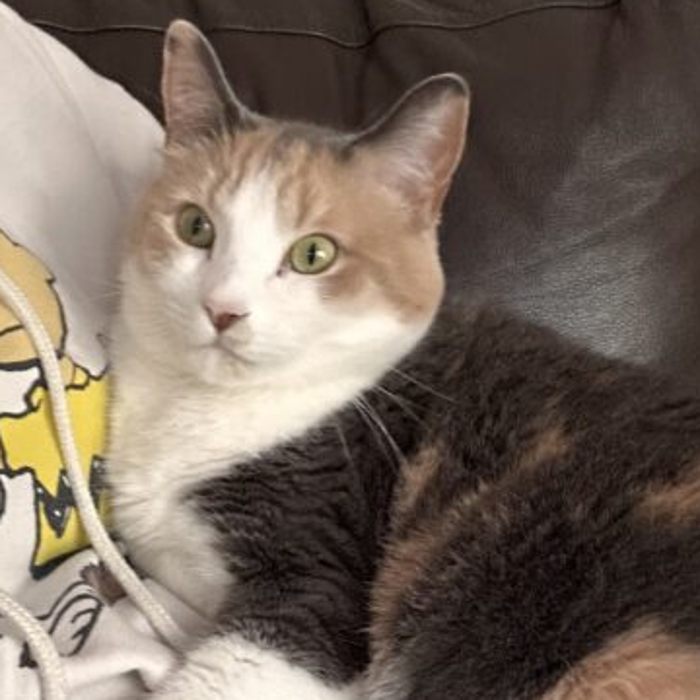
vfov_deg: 28.9
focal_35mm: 59
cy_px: 445
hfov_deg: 28.9
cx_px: 237
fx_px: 1350
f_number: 1.9
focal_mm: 2.69
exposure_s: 1/34
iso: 400
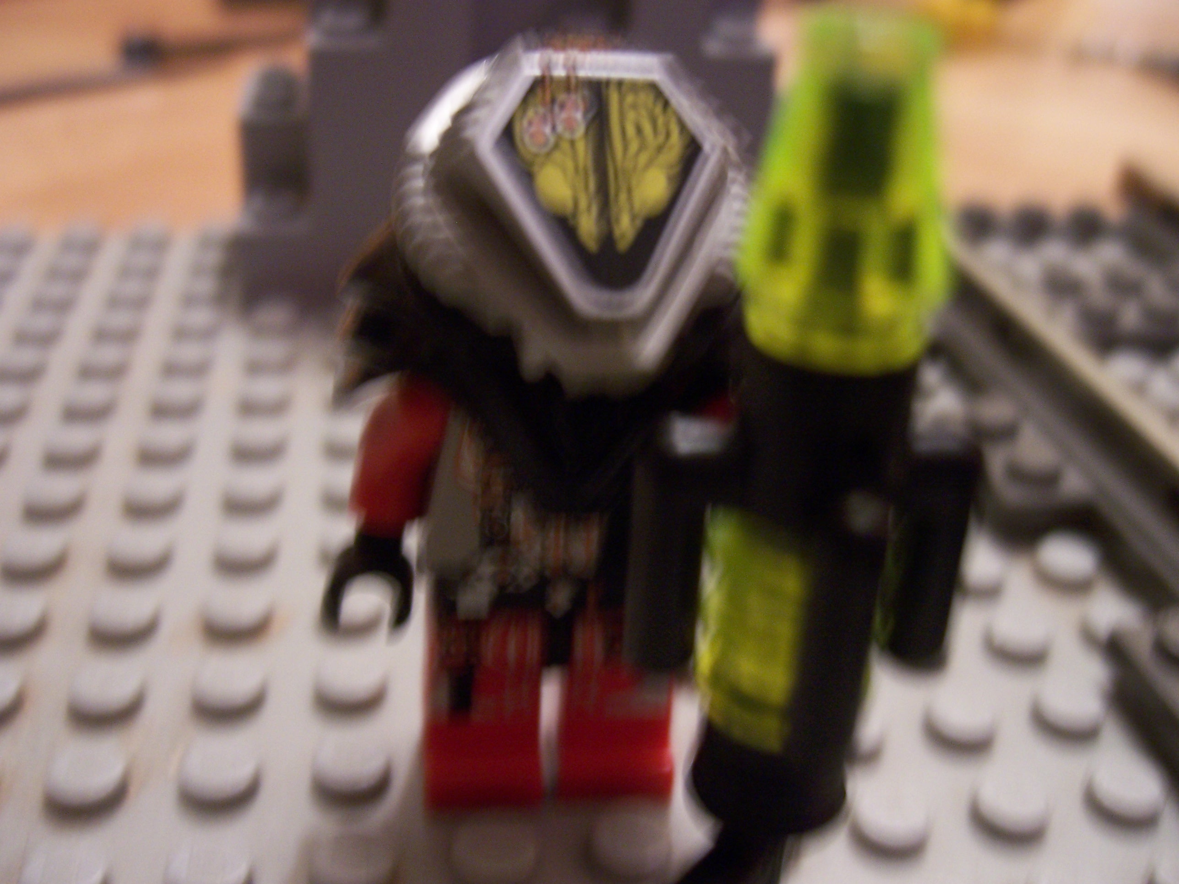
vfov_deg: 39.7
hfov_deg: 51.4
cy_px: 442
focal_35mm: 36
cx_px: 590
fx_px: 1226
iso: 160
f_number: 2.8
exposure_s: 1/8
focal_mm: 6.2
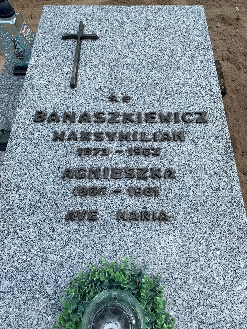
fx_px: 247
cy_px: 164
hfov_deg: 53.0
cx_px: 124
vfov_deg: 67.3
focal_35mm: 26
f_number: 1.8
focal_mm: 4.25
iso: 32
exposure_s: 1/1395
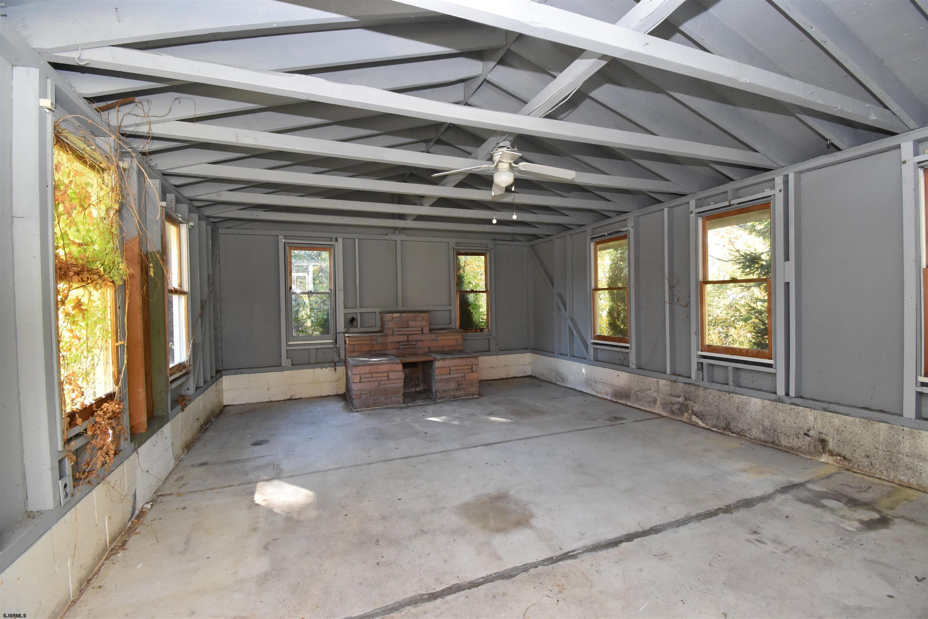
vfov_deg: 77.3
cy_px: 310
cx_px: 464
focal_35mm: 15
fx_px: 387
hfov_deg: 100.4
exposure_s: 1/60
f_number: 8
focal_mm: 10
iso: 1400
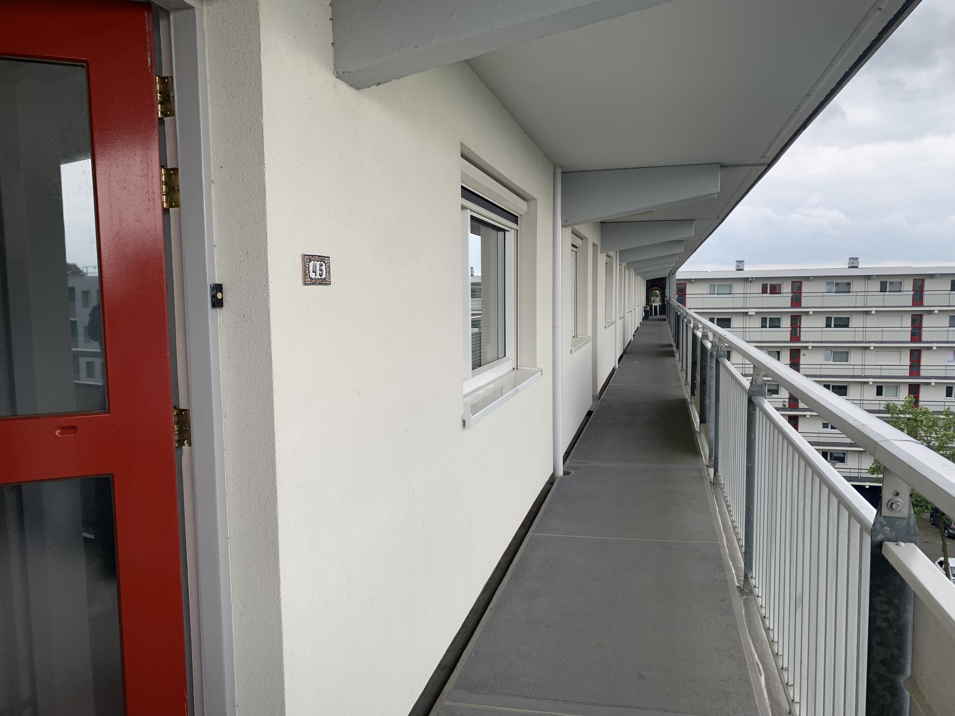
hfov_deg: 67.3
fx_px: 717
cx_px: 478
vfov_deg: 53.1
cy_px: 358
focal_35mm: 26
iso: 25
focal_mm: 4.25
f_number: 1.8
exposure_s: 1/289
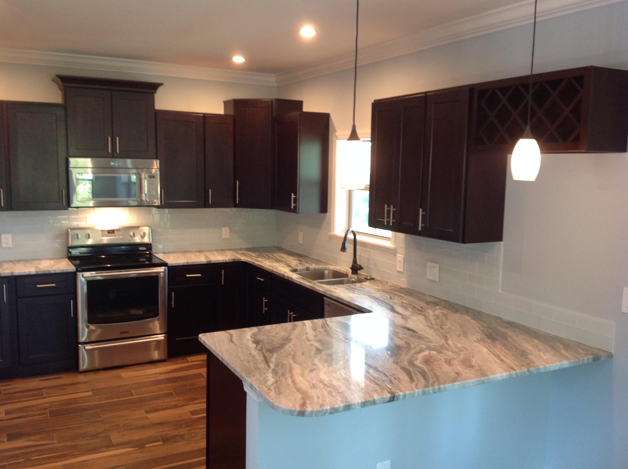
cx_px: 314
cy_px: 234
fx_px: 634
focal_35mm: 35
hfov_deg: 52.7
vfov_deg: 40.6
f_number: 2.4
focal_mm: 4.28
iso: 125
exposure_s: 1/15
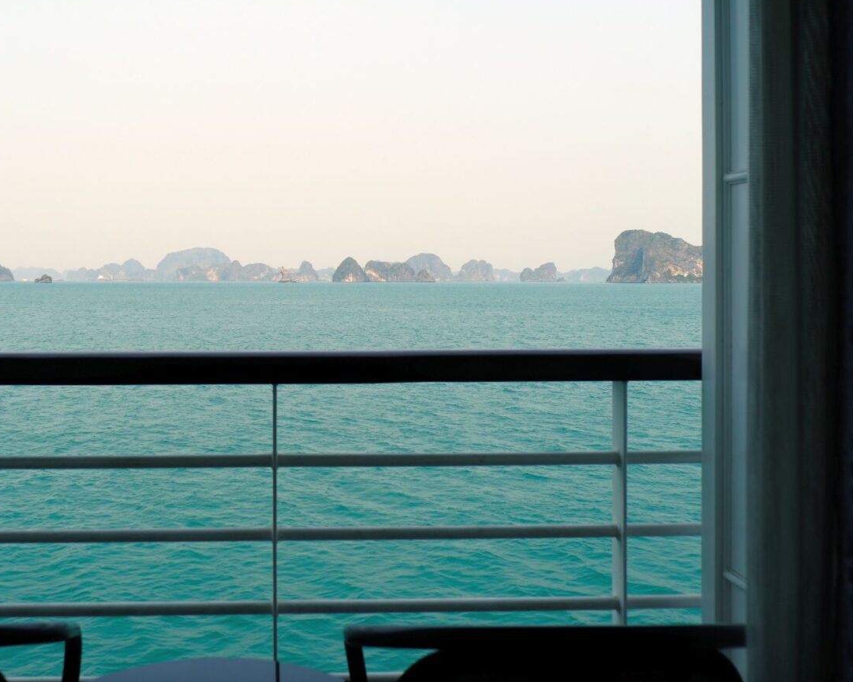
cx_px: 279
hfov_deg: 48.2
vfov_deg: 40.0
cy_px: 270
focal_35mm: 37
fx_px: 934
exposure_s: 1/750
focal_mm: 18
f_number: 5.6
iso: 160
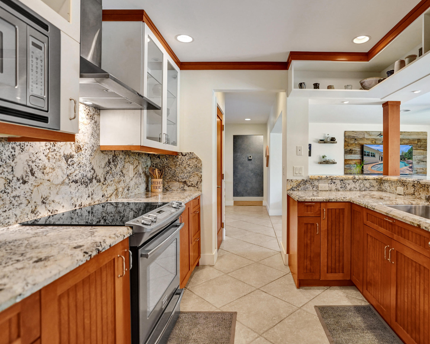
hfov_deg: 82.4
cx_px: 254
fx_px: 242
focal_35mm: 19
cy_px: 171
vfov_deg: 70.9
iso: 800
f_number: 2.8
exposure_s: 1/500
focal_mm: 16
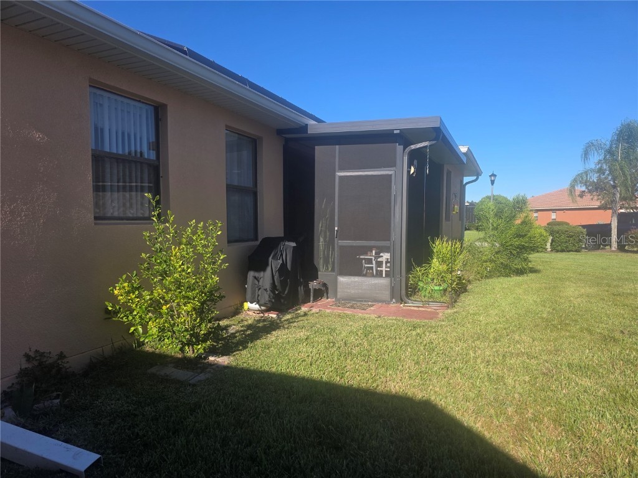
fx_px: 424
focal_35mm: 23
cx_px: 319
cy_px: 239
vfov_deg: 58.9
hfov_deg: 73.9
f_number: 1.7
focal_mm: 6.3
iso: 80
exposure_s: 1/3427
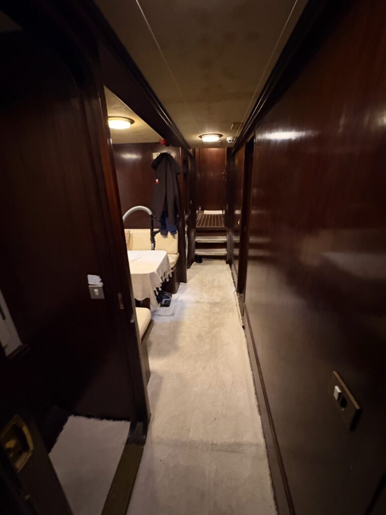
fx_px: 208
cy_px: 258
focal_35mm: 14
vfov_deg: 102.1
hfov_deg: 85.7
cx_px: 193
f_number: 2.2
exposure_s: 1/33
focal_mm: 2.22
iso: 1000
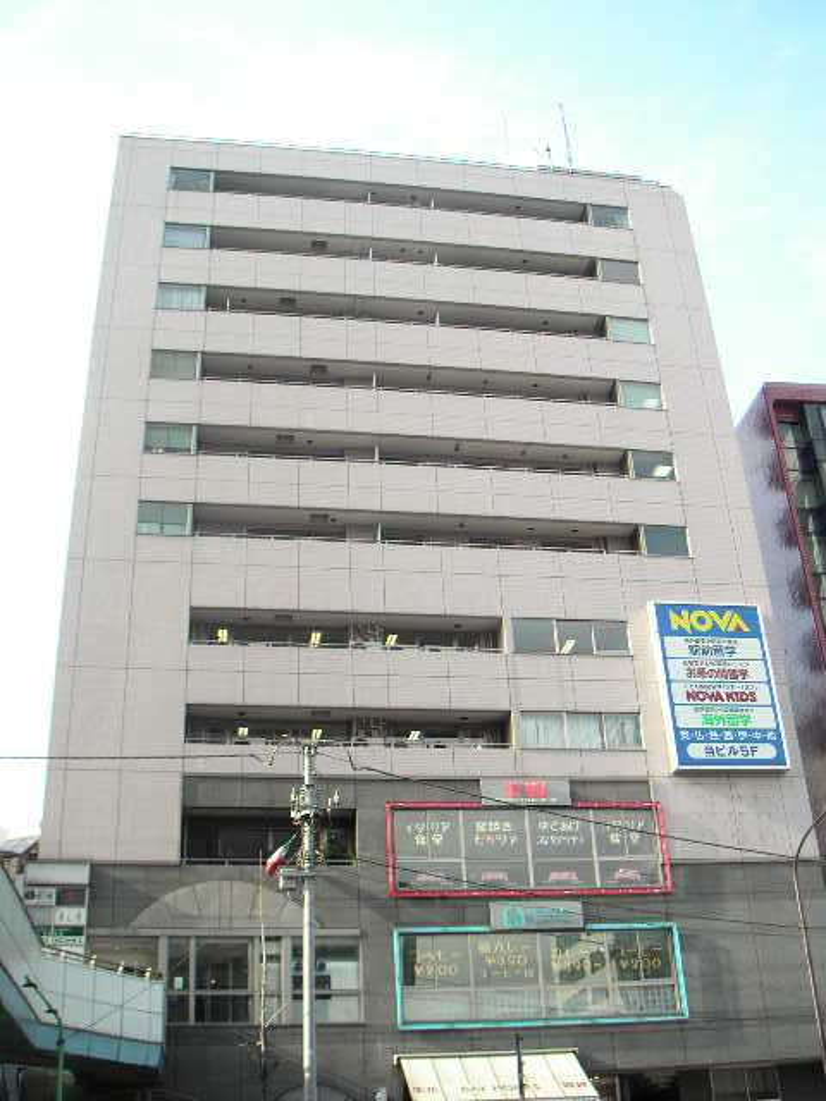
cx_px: 413
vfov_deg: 50.1
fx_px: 1177
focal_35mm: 37
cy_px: 550
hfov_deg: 38.7
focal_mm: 5.7
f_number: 2.8
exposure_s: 1/190
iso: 50
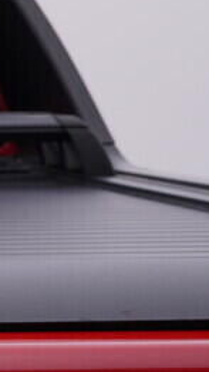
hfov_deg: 7.3
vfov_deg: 14.5
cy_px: 113
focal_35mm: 148
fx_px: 1457
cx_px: -409
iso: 125
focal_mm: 24
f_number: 4.5
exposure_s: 1/100
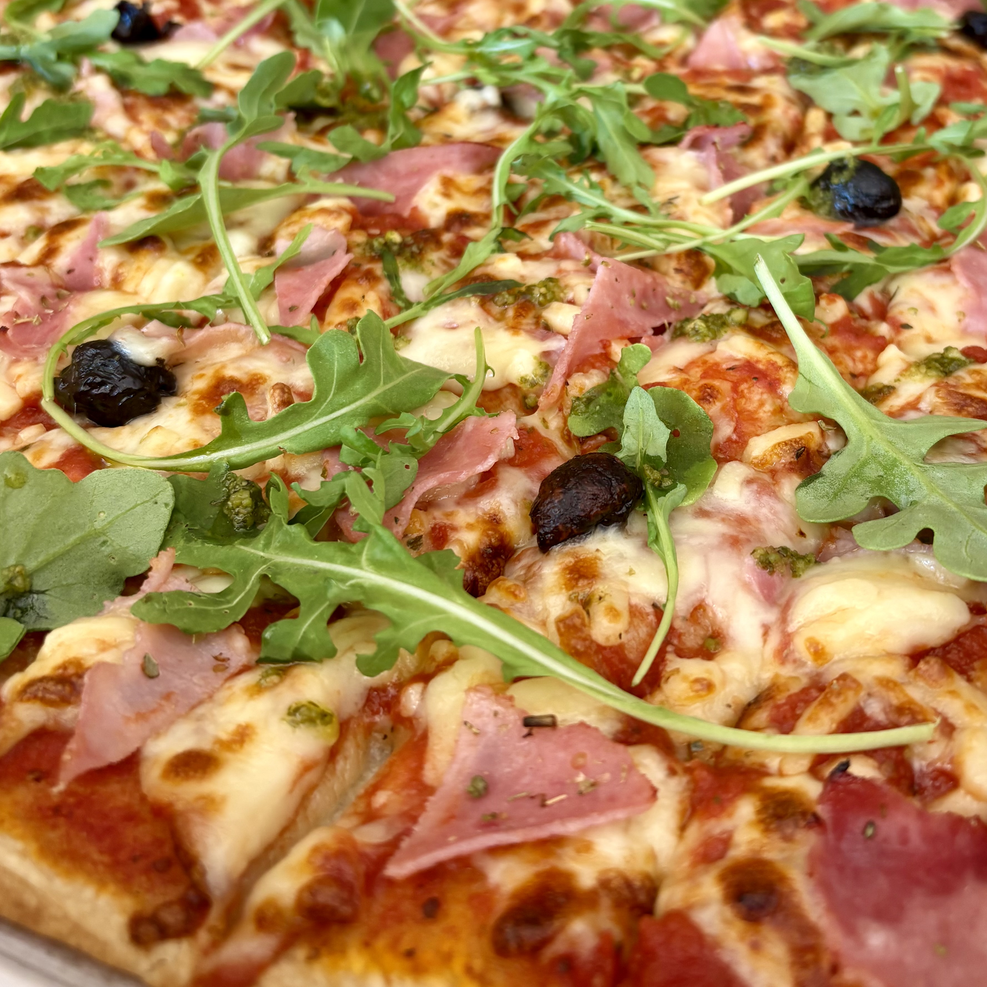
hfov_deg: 44.7
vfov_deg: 44.1
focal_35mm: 37
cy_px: 312
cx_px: 587
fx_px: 1194
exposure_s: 1/121
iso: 100
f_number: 1.6
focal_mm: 5.96
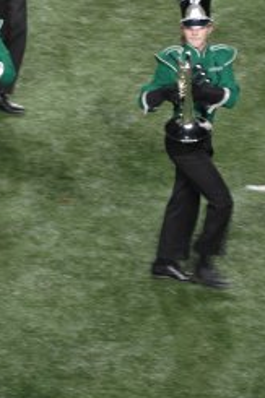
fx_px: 8138
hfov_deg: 1.9
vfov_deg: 2.8
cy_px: 120
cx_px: 11
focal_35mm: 736
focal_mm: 200
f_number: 2.8
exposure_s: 1/60
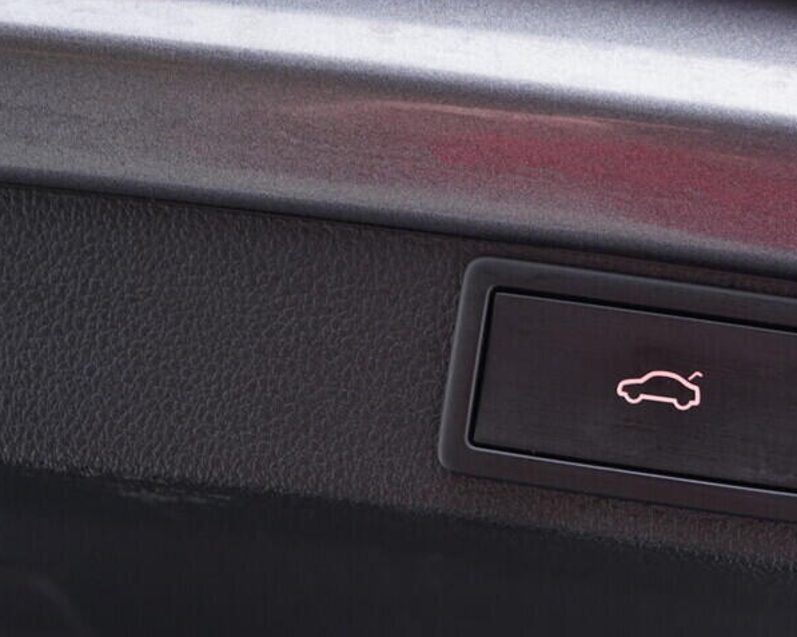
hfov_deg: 31.4
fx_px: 1367
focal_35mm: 58
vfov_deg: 26.2
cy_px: 313
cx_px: 668
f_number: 2.8
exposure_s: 1/40
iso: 200
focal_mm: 24
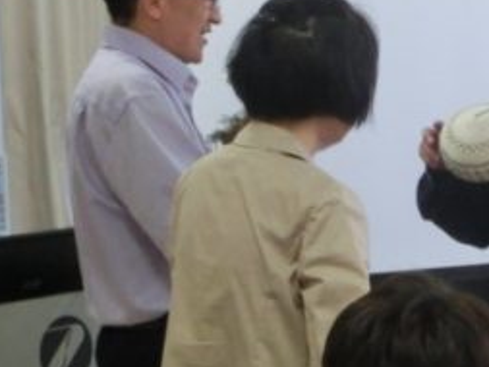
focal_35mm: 140
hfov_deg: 14.0
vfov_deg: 10.6
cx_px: 390
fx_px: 1979
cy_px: 162
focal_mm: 10.5
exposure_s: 1/125
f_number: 3.8
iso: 800
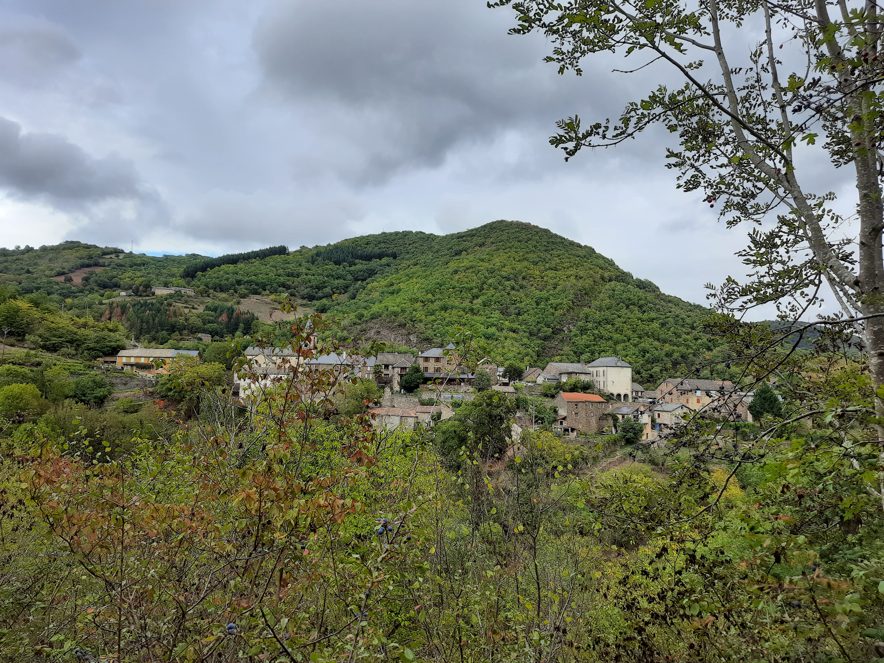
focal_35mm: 24
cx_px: 442
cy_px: 332
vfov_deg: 56.8
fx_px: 613
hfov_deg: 71.6
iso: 20
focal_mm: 5.23
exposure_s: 1/350
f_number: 1.8
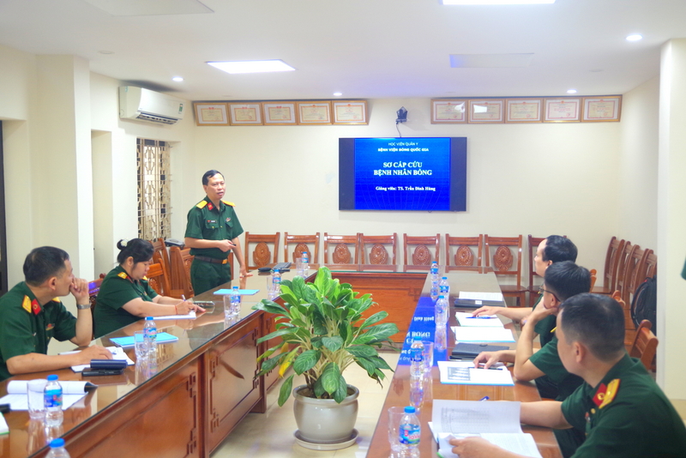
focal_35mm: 36
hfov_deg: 53.1
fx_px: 686
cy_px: 229
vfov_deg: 36.9
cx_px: 343
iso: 400
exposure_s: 1/50
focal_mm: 24
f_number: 4
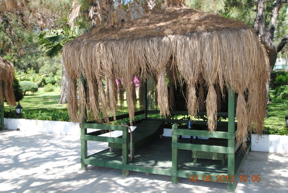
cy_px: 96
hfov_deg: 53.1
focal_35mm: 36
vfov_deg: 37.0
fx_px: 288
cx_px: 144
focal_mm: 24
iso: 100
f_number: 4.5
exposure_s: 1/125
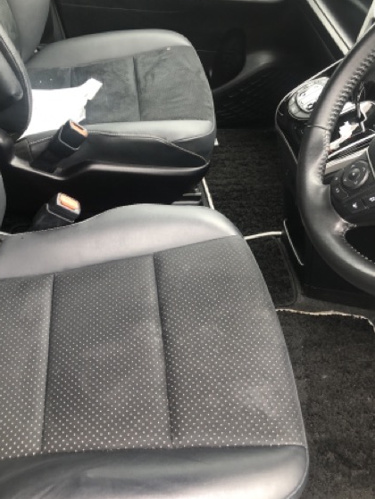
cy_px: 243
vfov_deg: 56.8
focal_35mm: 32
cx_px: 162
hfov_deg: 44.1
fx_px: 462
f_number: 1.8
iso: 32
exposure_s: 1/30
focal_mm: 3.99
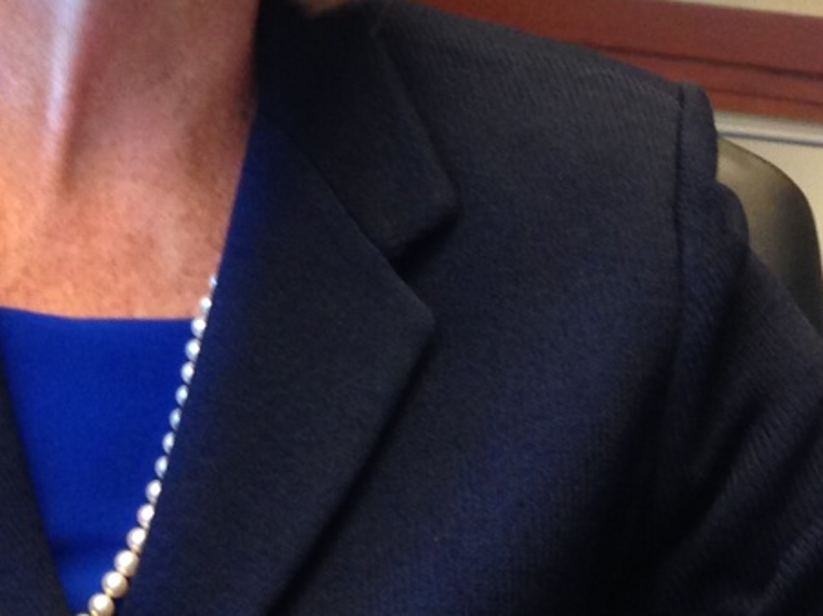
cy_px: 2
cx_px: -129
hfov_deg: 16.0
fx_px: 2827
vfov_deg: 12.3
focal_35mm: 119
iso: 100
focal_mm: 4.12
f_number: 2.4
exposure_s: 1/20
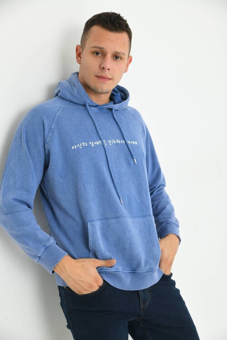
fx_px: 520
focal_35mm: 55
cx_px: 114
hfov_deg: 24.6
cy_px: 170
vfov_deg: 36.2
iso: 160
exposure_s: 1/125
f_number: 5.6
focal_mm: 55
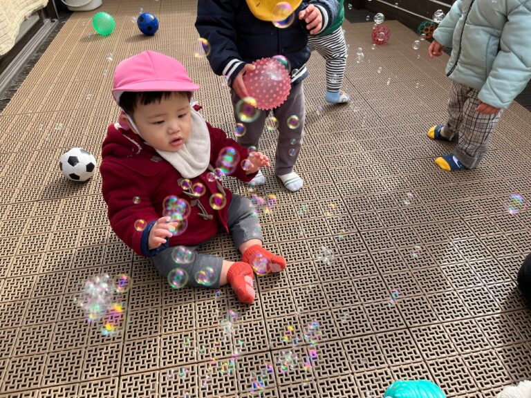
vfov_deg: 53.1
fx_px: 399
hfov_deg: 67.3
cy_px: 199
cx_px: 266
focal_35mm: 26
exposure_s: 1/1647
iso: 50
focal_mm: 5.1
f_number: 1.6
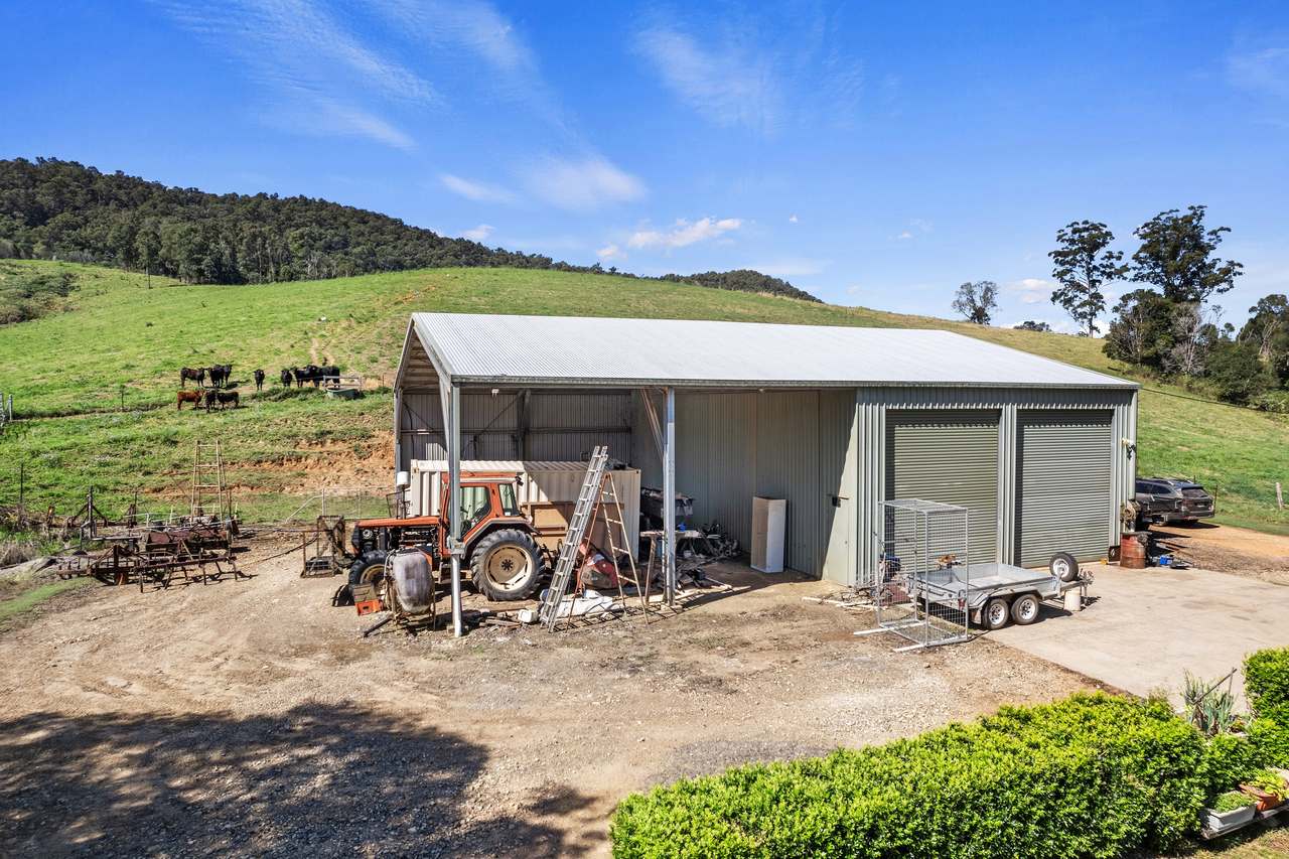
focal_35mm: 22
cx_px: 644
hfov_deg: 78.6
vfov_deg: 57.2
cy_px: 430
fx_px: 788
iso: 140
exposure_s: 1/800
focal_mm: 8.38
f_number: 2.8
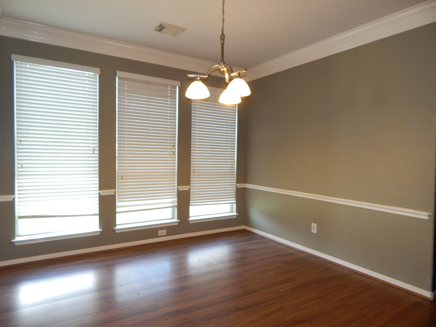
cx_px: 218
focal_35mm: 22
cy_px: 164
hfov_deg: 76.4
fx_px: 277
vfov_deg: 61.1
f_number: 3
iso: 200
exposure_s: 1/30
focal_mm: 4
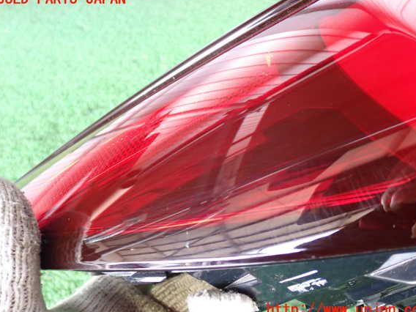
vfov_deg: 37.7
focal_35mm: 38
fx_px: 457
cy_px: 155
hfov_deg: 49.0
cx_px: 212
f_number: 2.5
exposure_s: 1/40
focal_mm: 6.37
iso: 500
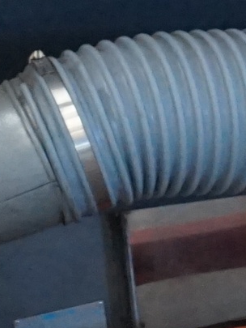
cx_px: -90
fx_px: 1761
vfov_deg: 10.6
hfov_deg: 7.9
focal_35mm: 186
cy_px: 63
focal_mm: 16
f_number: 3.5
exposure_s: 1/40
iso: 3200
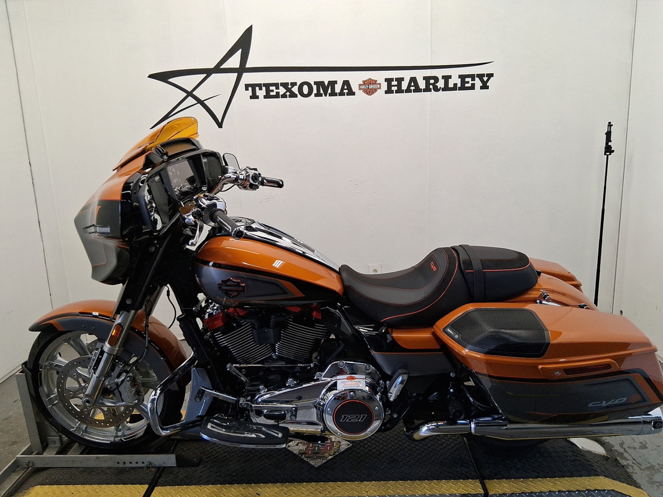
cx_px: 332
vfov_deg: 53.1
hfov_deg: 67.3
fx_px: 498
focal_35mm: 26
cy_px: 248
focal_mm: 3.98
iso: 124
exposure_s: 1/120
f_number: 1.8
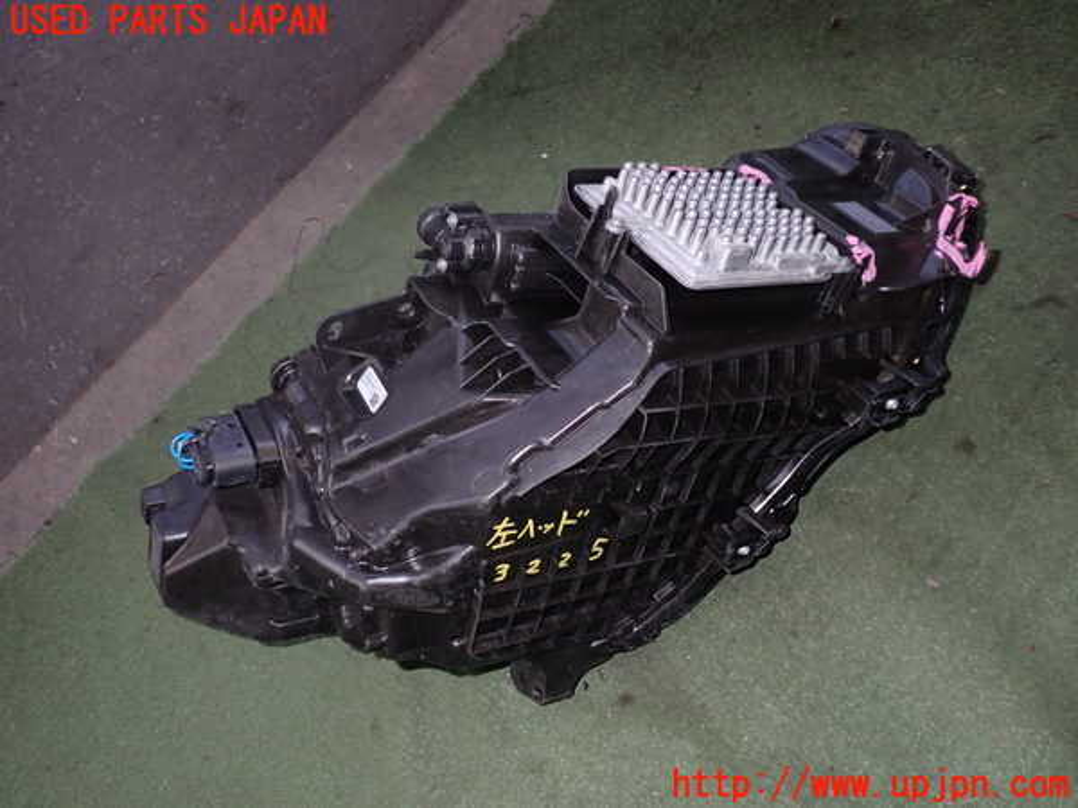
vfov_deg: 46.8
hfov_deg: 60.0
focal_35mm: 30
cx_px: 539
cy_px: 404
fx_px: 934
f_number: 6.3
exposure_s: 1/30
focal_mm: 5.4
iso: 200
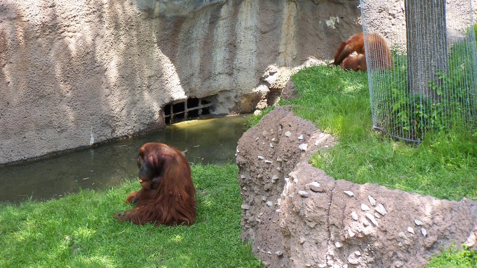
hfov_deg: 15.3
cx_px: 239
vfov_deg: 8.7
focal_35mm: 140
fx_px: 1771
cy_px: 118
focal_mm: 21.2
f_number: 3.2
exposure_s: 1/200
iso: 80
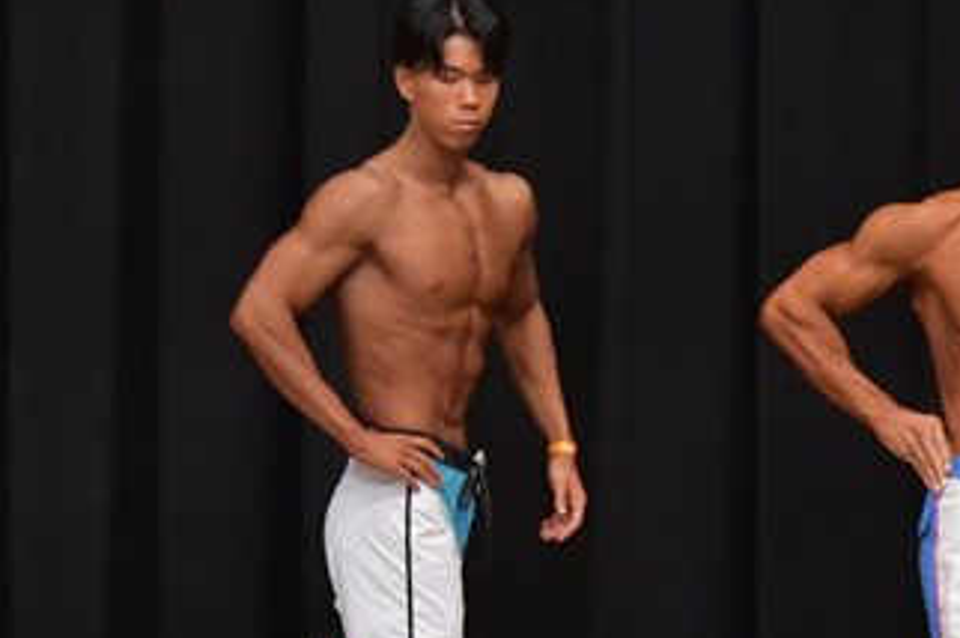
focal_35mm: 486
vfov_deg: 2.8
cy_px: 447
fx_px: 12947
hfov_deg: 4.2
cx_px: 383
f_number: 5.6
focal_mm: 135
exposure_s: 1/400
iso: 6400
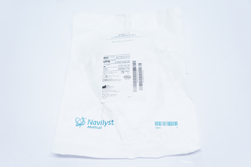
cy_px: 84
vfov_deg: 36.8
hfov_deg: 53.2
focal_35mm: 36
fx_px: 251
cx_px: 126
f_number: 5.6
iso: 1600
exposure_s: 1/160
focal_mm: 24
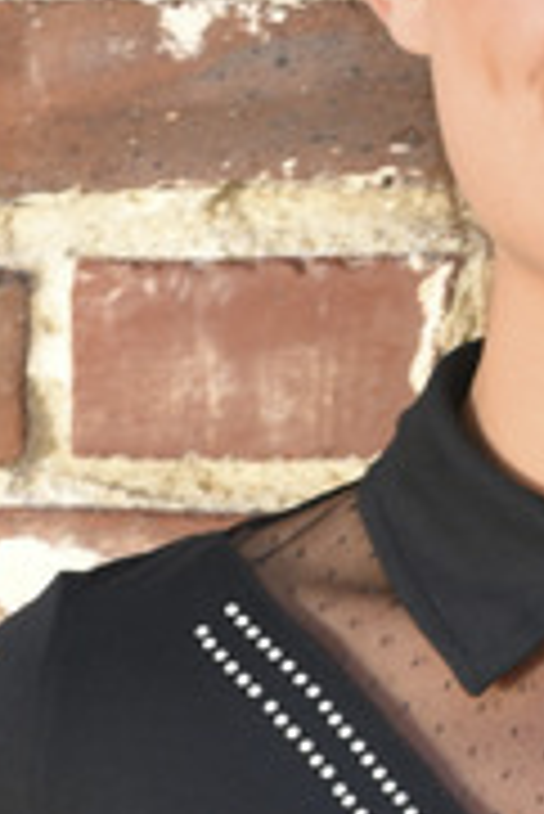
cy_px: 1349
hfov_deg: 2.0
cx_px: 580
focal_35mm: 680
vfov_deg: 3.0
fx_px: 15383
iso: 500
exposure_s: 1/320
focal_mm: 120
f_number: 5.6
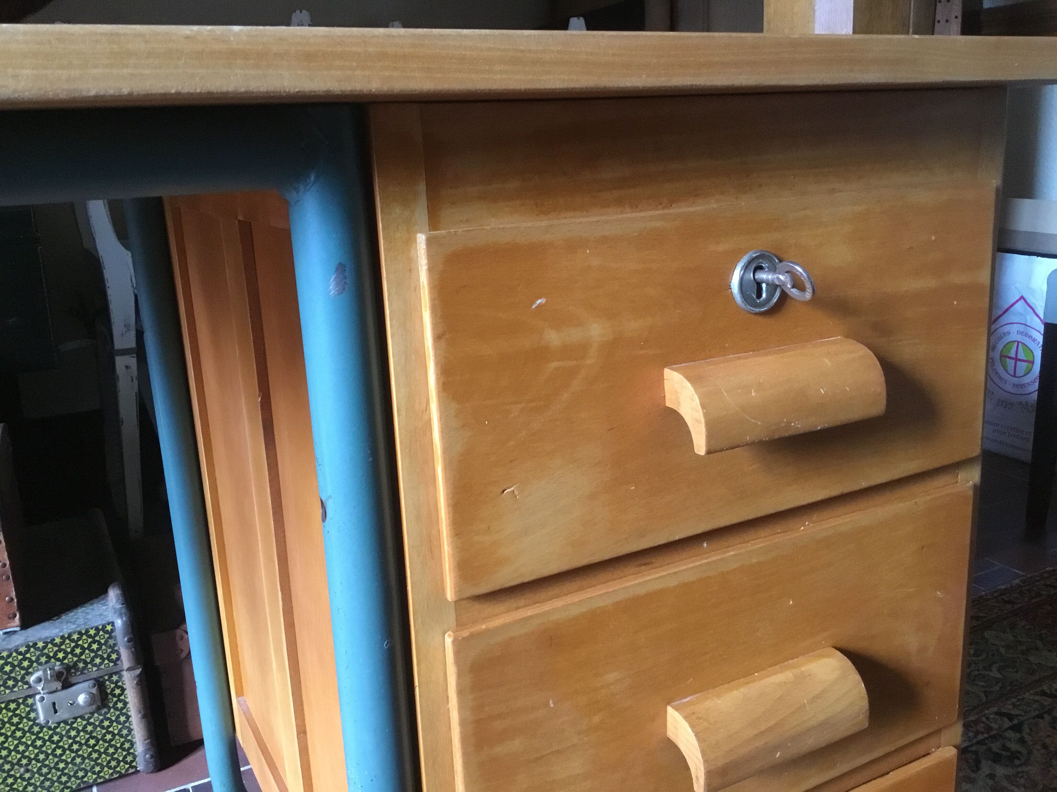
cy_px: 396
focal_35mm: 31
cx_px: 528
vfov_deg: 45.4
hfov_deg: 58.4
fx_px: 947
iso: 200
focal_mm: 3.3
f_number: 2.4
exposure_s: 1/25
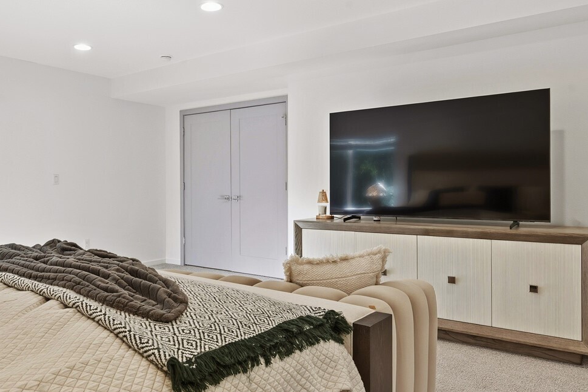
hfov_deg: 64.7
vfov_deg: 46.4
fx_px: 457
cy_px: 202
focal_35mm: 28
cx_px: 229
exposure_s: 1/13
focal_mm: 16
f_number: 11
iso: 100
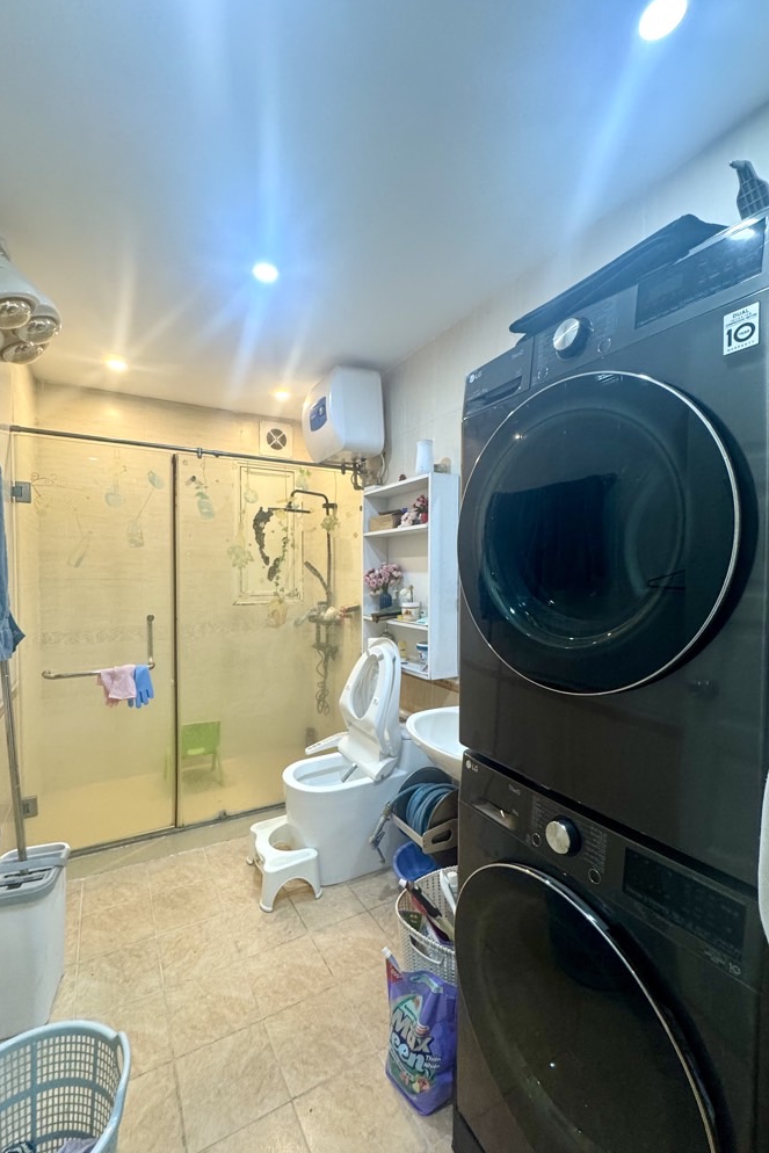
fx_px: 480
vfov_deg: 100.4
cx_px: 361
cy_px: 587
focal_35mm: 15
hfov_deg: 77.3
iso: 250
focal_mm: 2.22
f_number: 2.2
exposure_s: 1/100
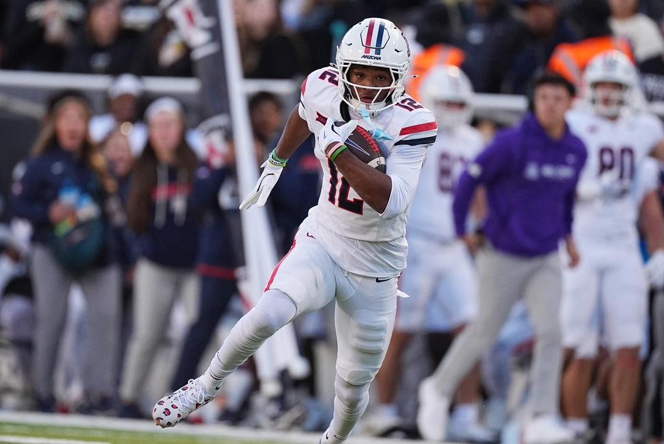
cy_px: 222
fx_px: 16616
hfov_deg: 2.3
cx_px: 332
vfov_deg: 1.5
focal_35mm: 900
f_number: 4
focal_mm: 600
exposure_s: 1/2000
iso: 2000
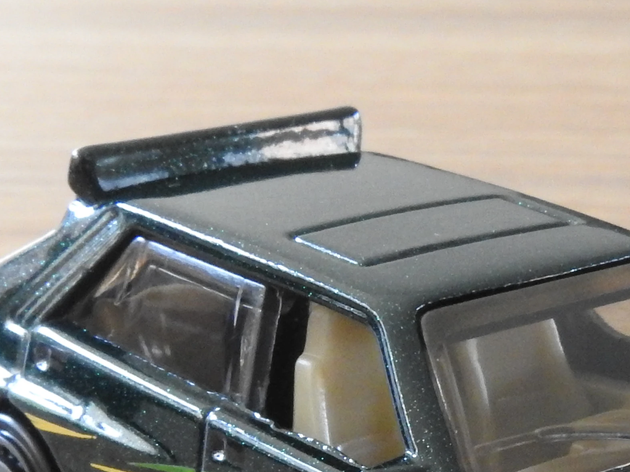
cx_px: 478
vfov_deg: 11.1
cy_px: 519
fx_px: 2402
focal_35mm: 132
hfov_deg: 14.9
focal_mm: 8.1
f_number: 8
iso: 800
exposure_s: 1/8
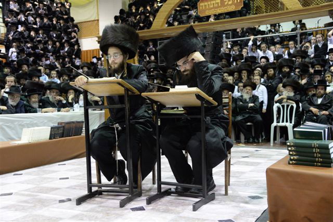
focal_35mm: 38
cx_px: 166
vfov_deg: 35.1
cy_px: 111
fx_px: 352
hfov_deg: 50.7
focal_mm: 38
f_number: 5
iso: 4000
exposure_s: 1/80
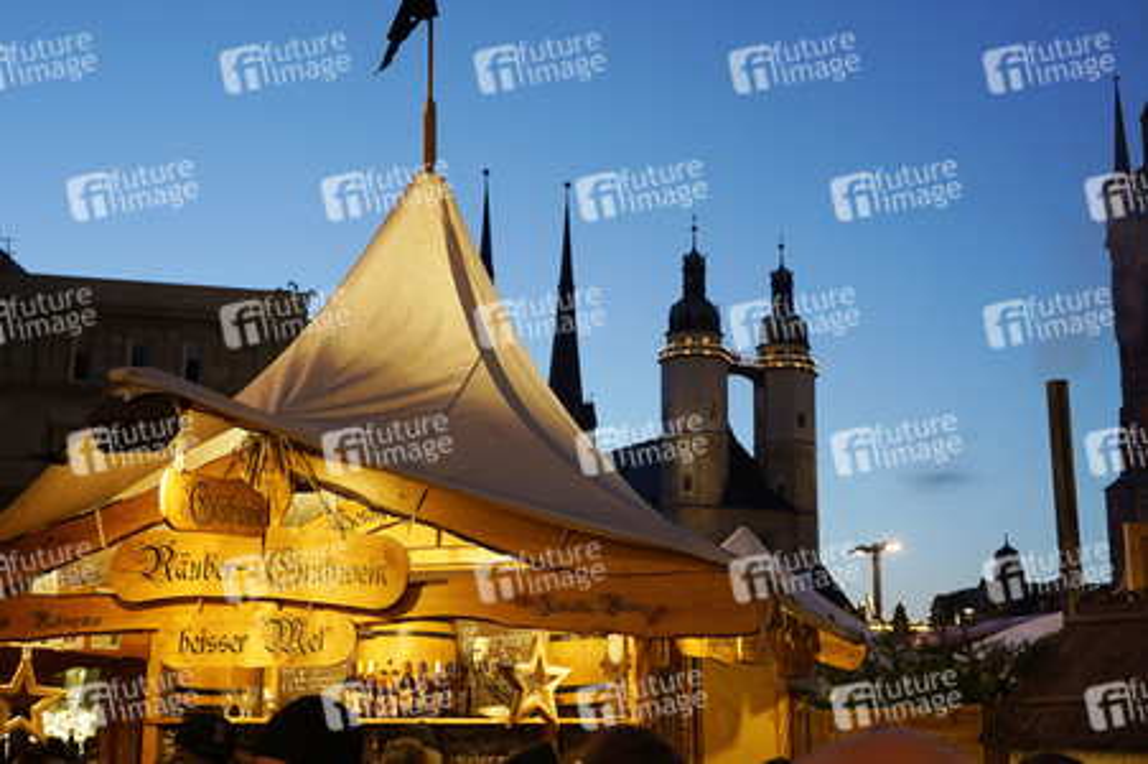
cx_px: 574
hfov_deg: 43.6
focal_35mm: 45
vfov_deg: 29.8
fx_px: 1434
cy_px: 382
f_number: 5.6
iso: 640
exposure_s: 1/20
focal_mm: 45
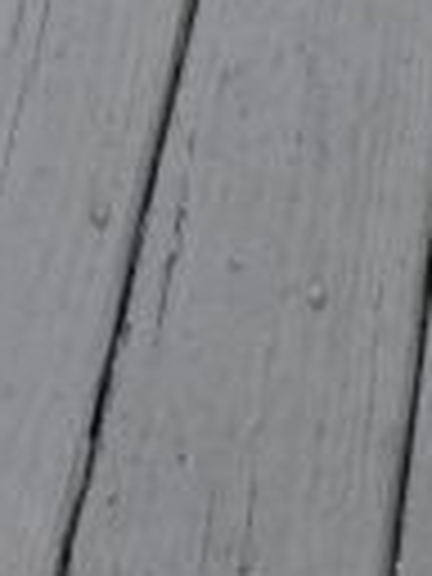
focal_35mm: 104
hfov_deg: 14.2
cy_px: -1634
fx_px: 1731
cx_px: 198
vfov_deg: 8.6
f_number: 2.2
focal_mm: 2.2
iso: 50
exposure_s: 1/279
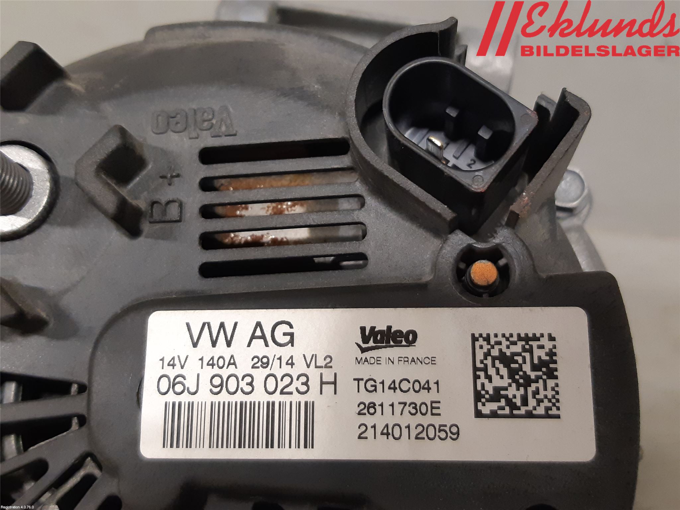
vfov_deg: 53.1
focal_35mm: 26
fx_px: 511
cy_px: 255
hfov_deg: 67.3
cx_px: 340
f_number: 1.7
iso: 200
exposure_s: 1/50
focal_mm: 3.93
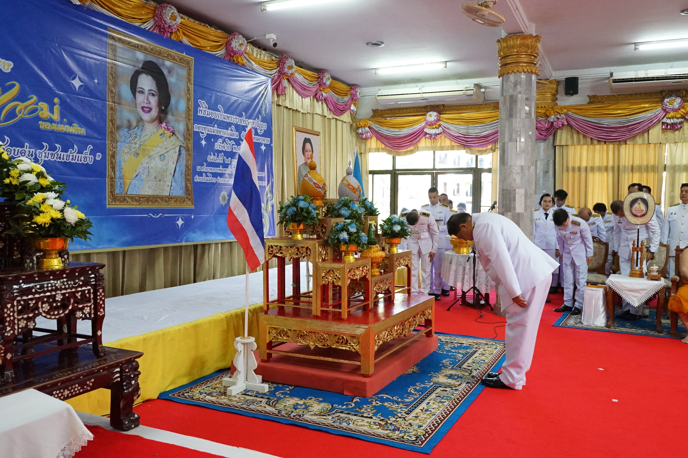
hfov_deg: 62.0
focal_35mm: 30
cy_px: 229
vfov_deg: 43.5
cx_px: 344
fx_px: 573
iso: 8000
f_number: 10
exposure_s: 1/40
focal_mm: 30
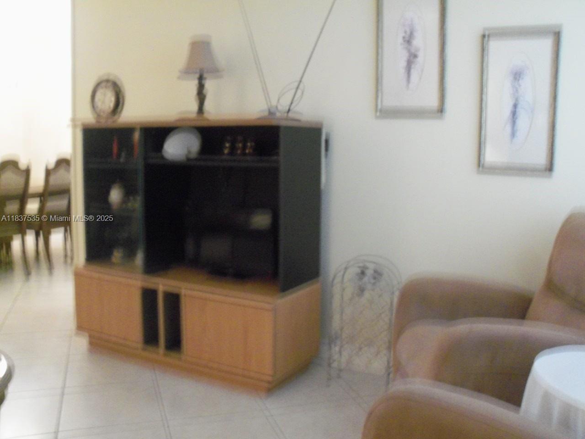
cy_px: 220
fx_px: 591
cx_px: 292
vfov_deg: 40.7
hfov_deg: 52.6
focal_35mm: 35
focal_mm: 6.3
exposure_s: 1/8
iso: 400
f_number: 3
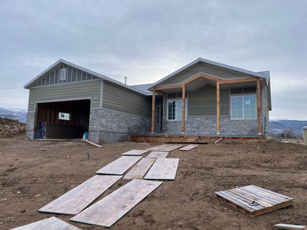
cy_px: 115
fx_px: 231
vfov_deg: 53.1
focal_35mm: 26
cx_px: 154
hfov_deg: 67.3
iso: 50
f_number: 1.6
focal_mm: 5.1
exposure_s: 1/1279
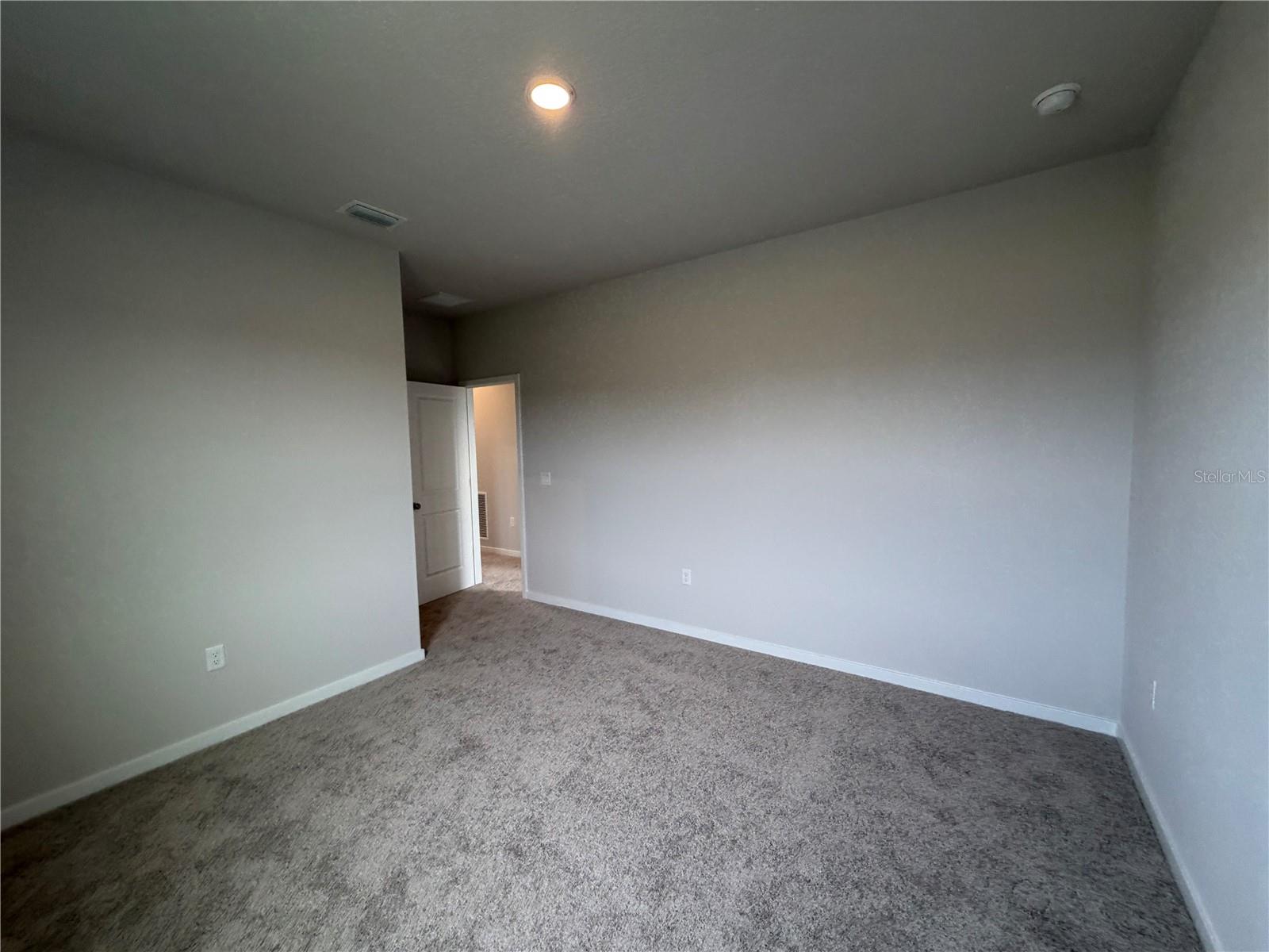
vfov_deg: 85.7
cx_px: 634
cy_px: 476
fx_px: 513
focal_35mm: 14
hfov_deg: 102.1
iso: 200
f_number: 2.2
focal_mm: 2.22
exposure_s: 1/120
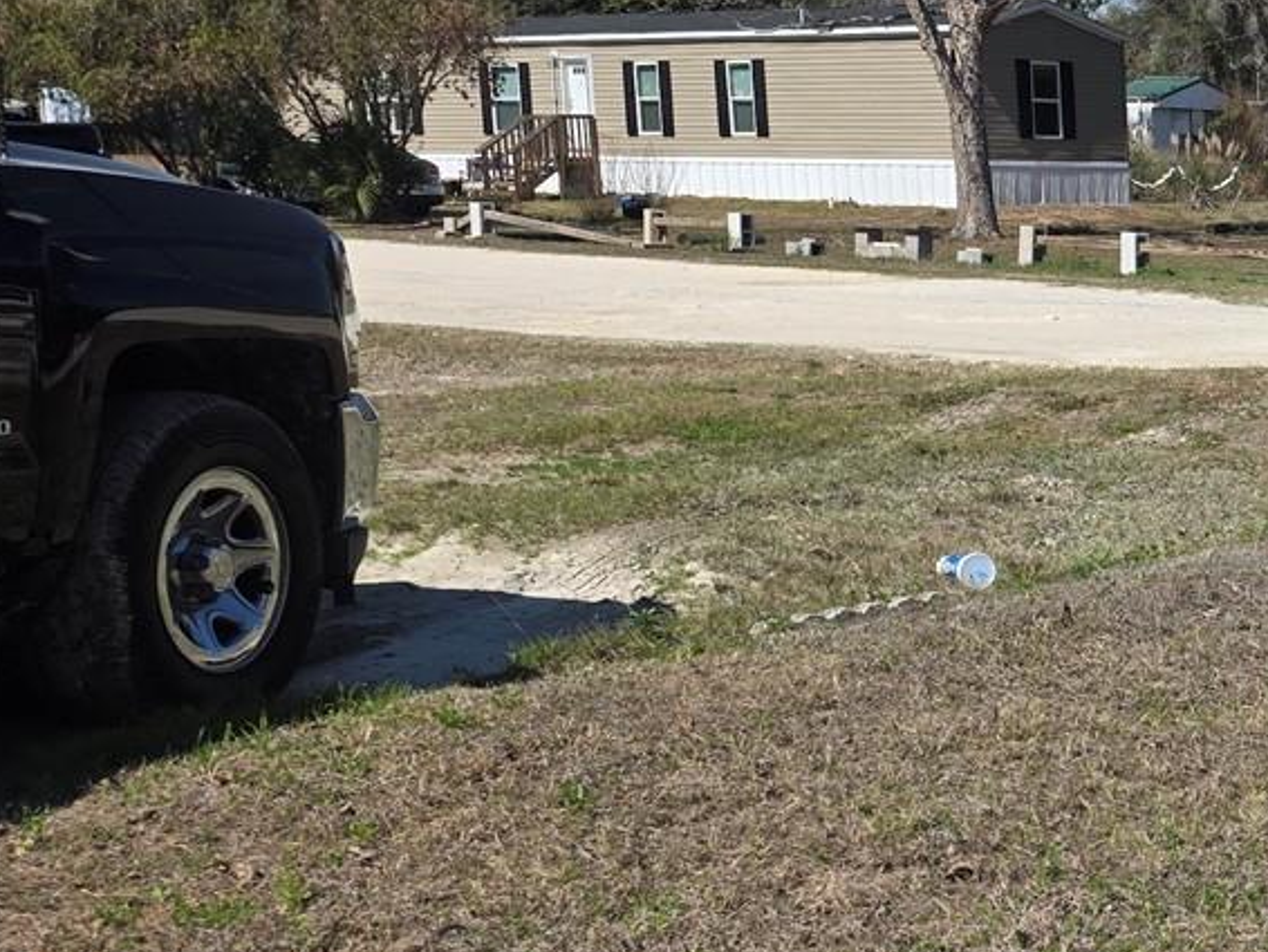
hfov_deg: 24.7
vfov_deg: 22.6
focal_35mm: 65
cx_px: 1777
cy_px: 573
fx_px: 2382
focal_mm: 6.3
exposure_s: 1/7944
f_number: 1.7
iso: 80
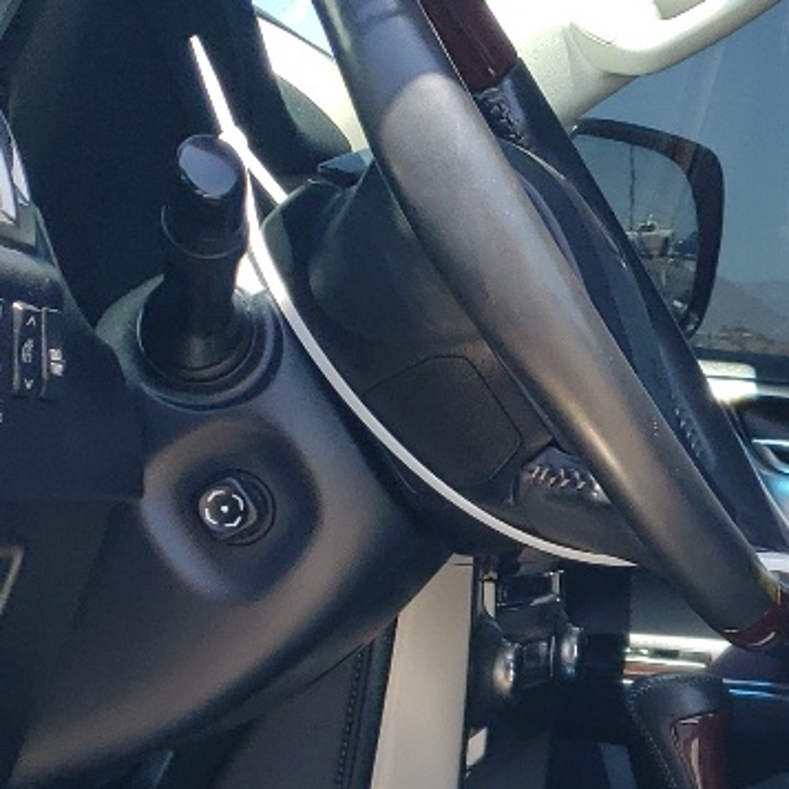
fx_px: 2656
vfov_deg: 16.2
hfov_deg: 15.8
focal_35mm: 103
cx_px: 1096
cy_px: 950
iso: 50
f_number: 1.5
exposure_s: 1/526
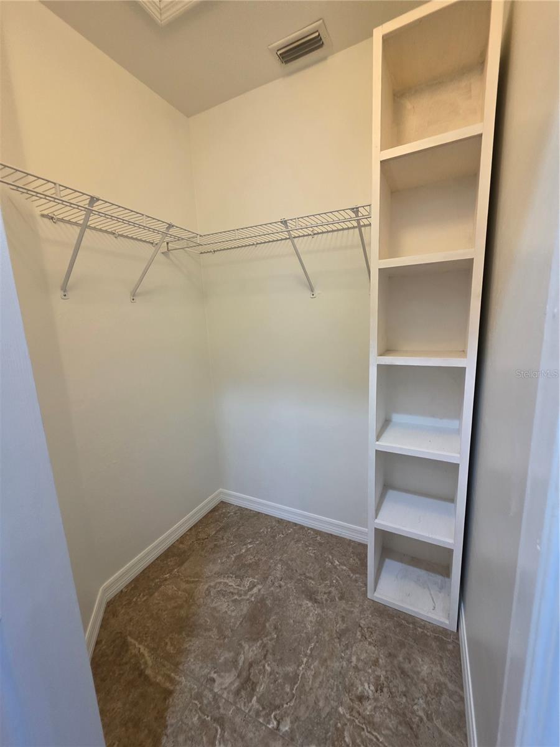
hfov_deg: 89.9
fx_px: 280
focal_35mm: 13
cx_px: 280
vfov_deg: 106.2
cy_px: 374
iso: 200
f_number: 1.9
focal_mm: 2.2
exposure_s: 1/120
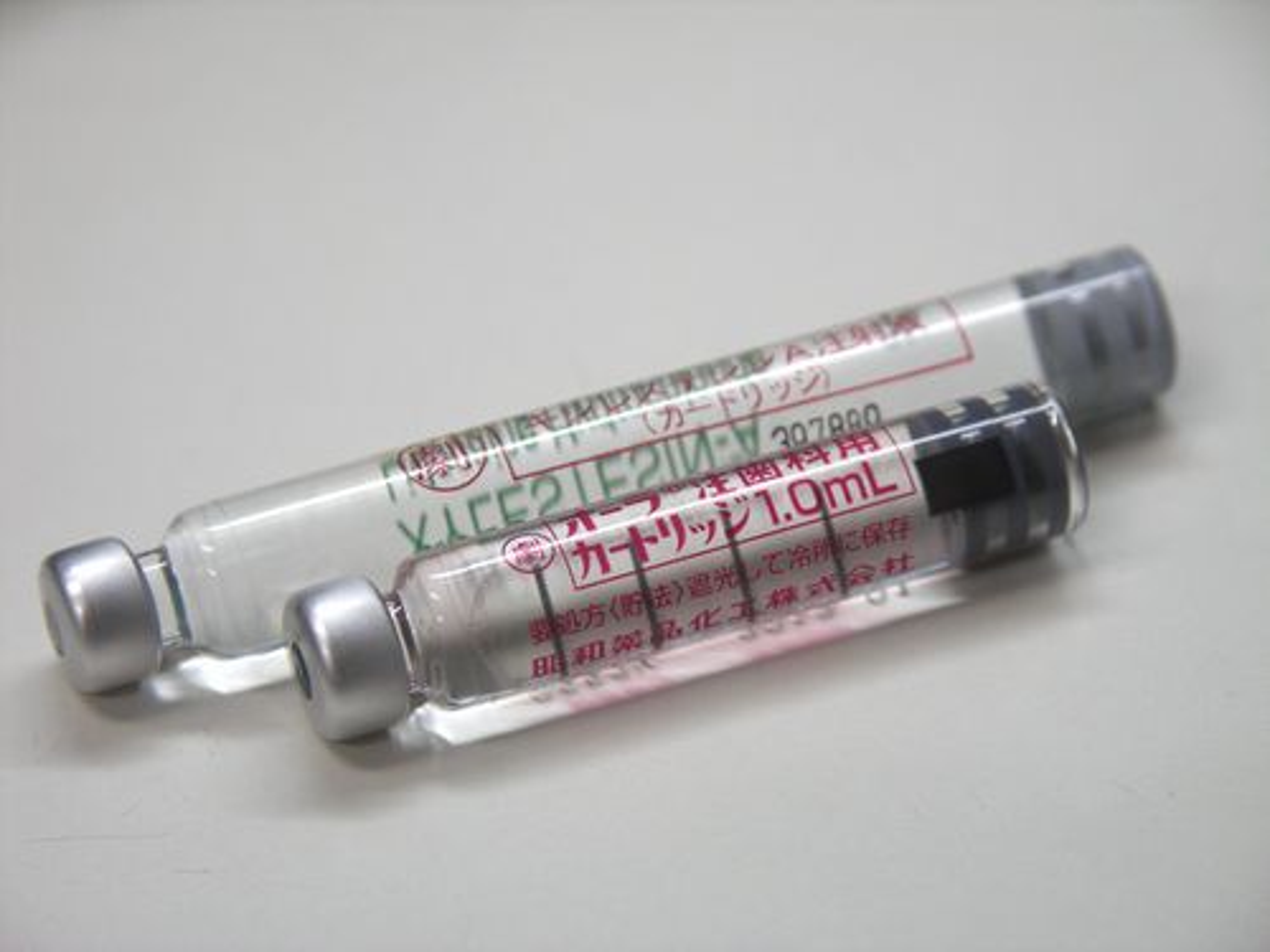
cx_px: 635
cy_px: 476
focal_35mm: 169
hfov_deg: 11.7
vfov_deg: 8.8
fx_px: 6200
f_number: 3.5
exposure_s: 1/80
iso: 100
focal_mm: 43.7
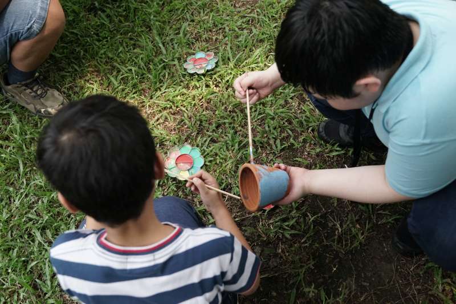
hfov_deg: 58.7
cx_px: 228
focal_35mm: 32
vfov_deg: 41.1
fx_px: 405
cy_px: 152
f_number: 4
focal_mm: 32
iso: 2000
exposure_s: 1/200
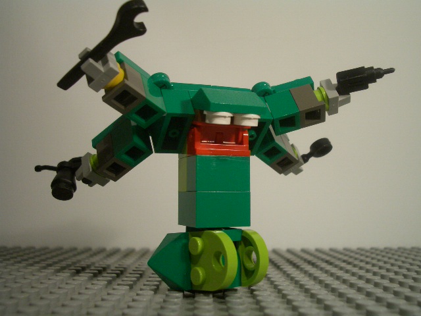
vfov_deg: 35.1
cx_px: 210
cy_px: 158
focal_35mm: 41
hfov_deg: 45.8
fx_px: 499
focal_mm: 6.8
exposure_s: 1/100
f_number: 2.8
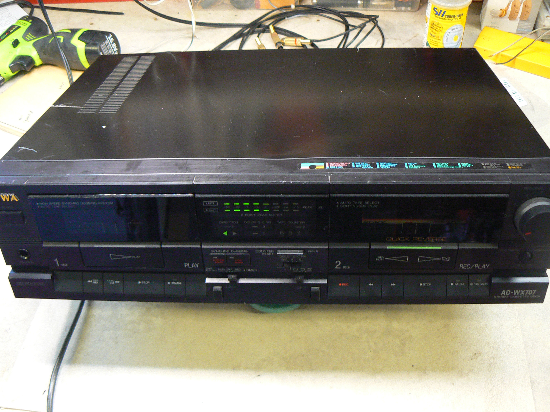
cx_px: 275
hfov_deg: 51.4
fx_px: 572
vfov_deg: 39.7
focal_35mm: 36
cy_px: 206
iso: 200
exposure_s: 1/15
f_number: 2.8
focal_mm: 6
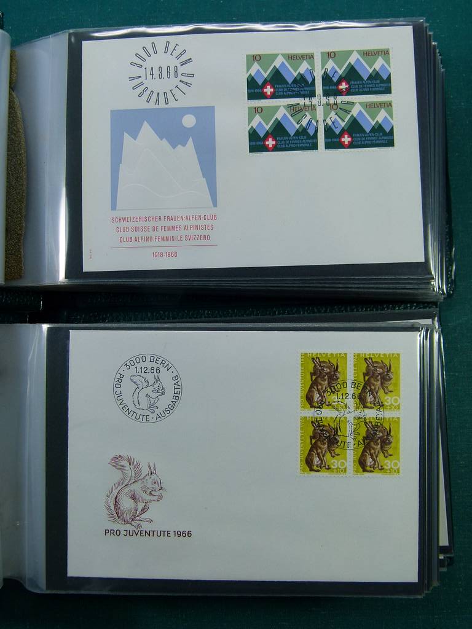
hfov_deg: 41.8
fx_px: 618
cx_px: 236
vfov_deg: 54.0
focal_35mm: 34
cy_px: 314
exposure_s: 1/125
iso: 100
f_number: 3.6
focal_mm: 6.1
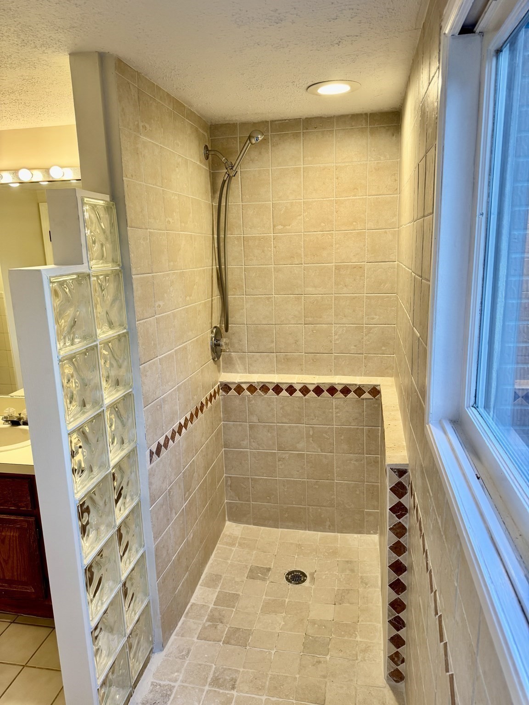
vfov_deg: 71.6
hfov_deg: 56.8
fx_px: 489
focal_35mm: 24
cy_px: 352
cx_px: 264
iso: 125
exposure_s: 1/120
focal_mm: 6.76
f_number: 1.78
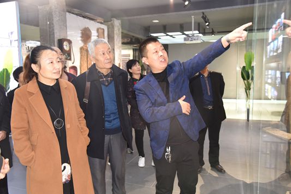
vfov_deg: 42.3
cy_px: 100
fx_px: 251
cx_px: 141
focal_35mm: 31
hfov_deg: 60.3
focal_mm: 30
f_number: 4
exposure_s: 1/60
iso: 2000
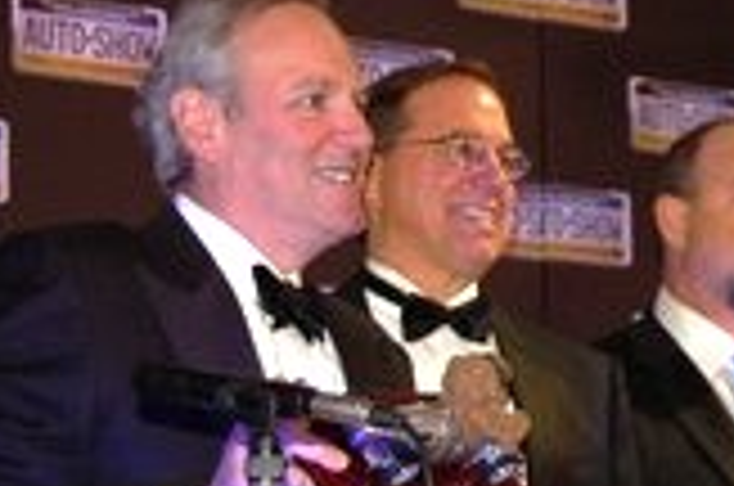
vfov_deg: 7.8
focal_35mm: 175
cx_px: 752
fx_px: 3561
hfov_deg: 11.6
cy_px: 297
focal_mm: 38
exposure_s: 1/60
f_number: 4.8
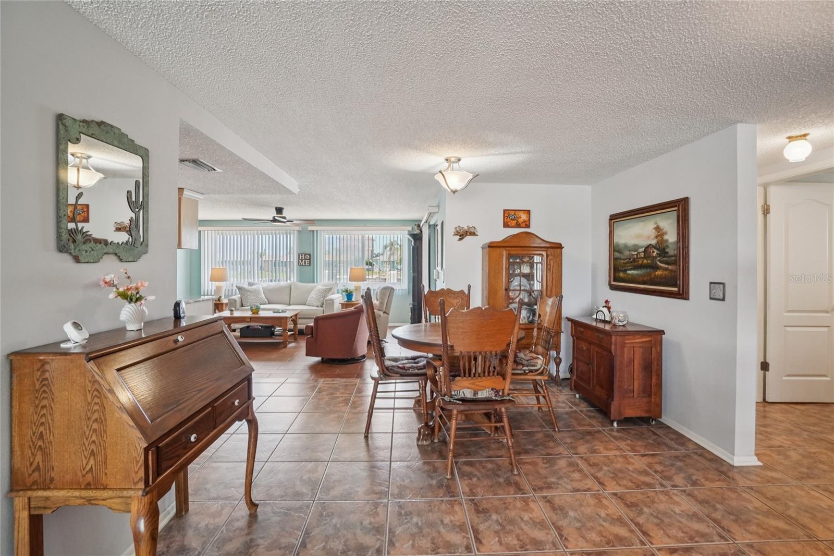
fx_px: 347
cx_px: 417
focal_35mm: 15
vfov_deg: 77.3
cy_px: 278
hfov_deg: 100.4
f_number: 8
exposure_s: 1/30
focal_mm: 10
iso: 640
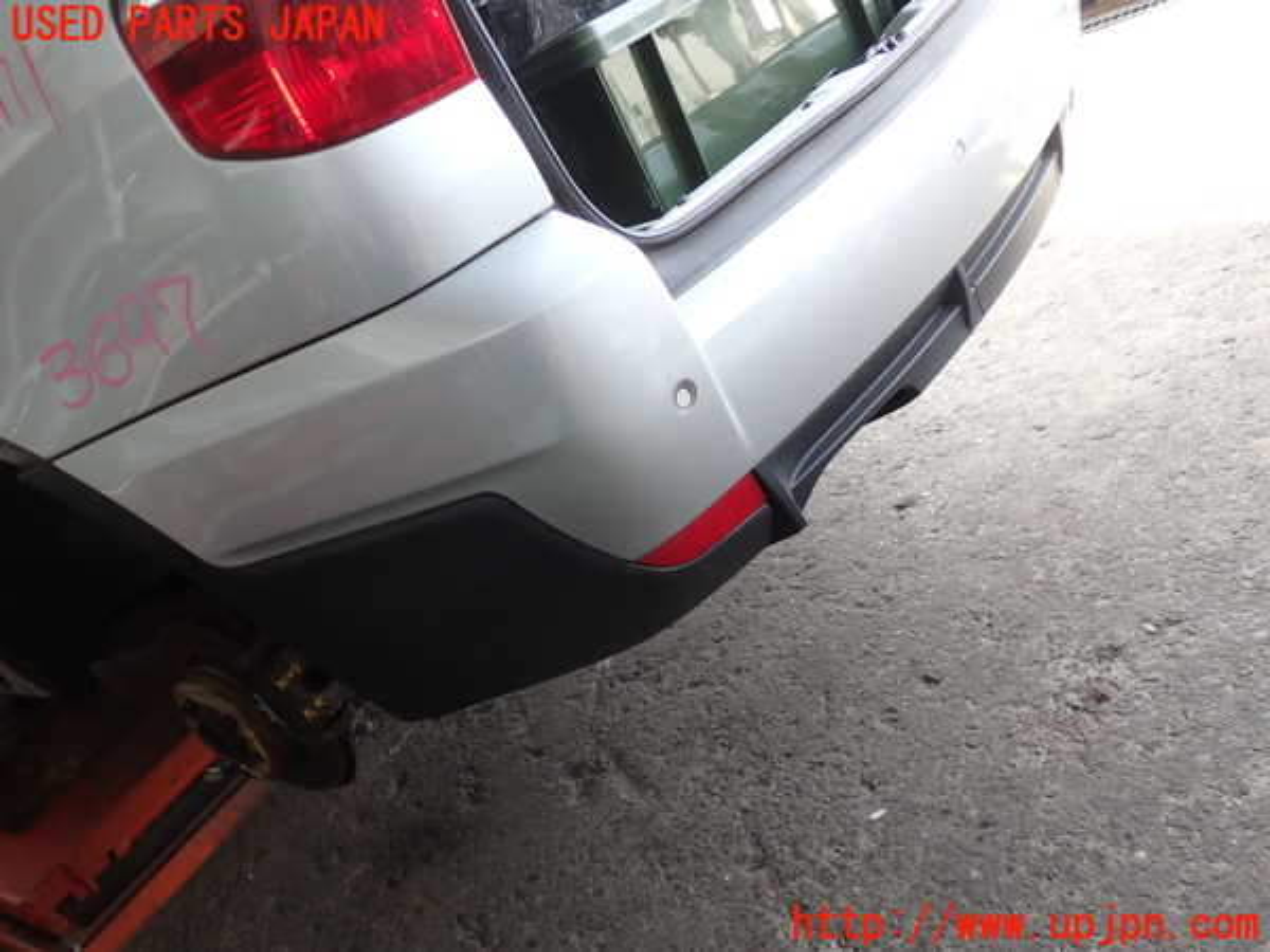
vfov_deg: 46.8
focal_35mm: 30
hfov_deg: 60.0
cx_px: 635
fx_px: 1101
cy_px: 476
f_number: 2.3
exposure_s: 1/60
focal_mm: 5.4
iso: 100
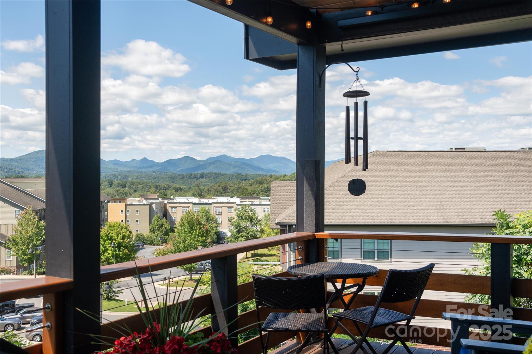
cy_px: 177
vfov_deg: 31.8
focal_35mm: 42
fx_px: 620
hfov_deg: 46.4
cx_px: 266
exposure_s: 1/800
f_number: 7.1
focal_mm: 42
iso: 320
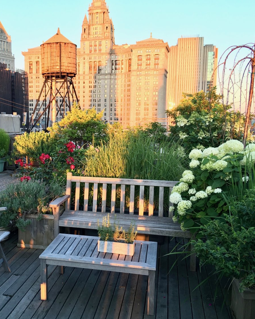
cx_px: 75
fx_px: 358
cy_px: 159
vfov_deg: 47.9
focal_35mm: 38
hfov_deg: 38.5
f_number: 2.2
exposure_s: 1/40
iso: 25
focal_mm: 4.15
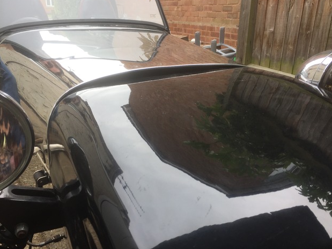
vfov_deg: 46.8
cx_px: 171
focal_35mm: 30
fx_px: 288
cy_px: 121
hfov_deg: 60.0
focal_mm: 4.15
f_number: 2.2
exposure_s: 1/252
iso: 32
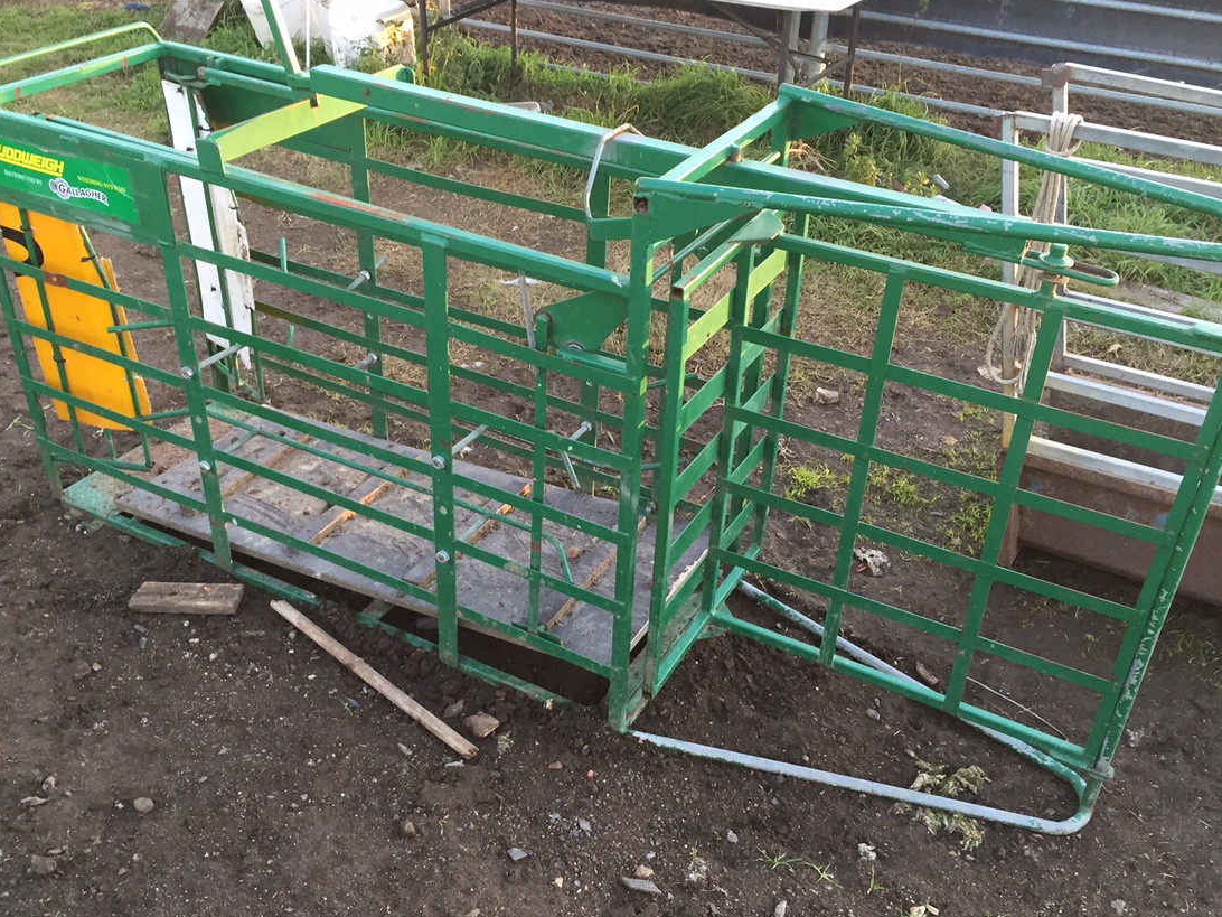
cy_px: 503
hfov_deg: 54.0
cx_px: 595
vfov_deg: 41.7
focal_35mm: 34
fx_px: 1200
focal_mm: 4.15
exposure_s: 1/30
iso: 40
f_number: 2.2
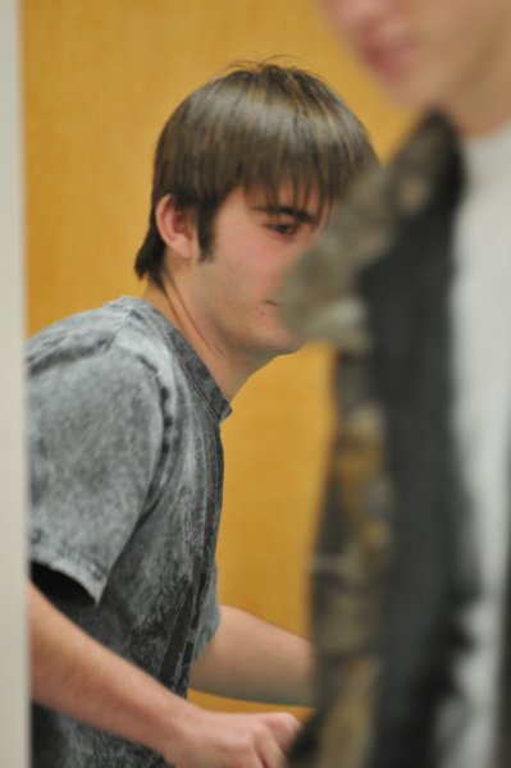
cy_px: 384
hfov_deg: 4.8
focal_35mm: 285
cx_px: 256
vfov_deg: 7.2
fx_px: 6078
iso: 360
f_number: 2.8
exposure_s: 1/60
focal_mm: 190
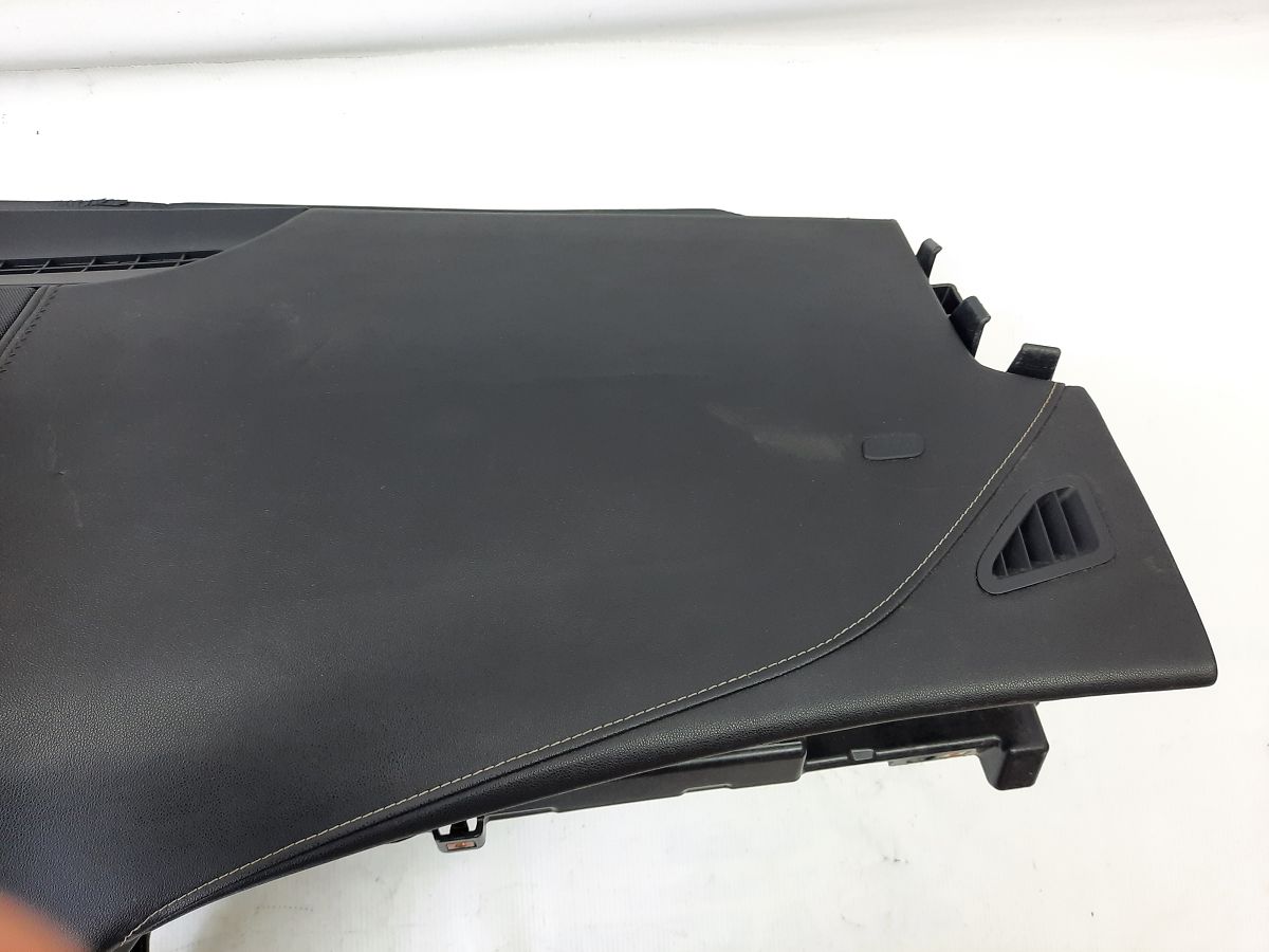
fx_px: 916
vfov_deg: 54.9
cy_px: 476
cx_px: 634
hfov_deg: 69.4
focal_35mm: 25
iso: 160
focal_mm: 4.6
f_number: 2
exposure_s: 1/50
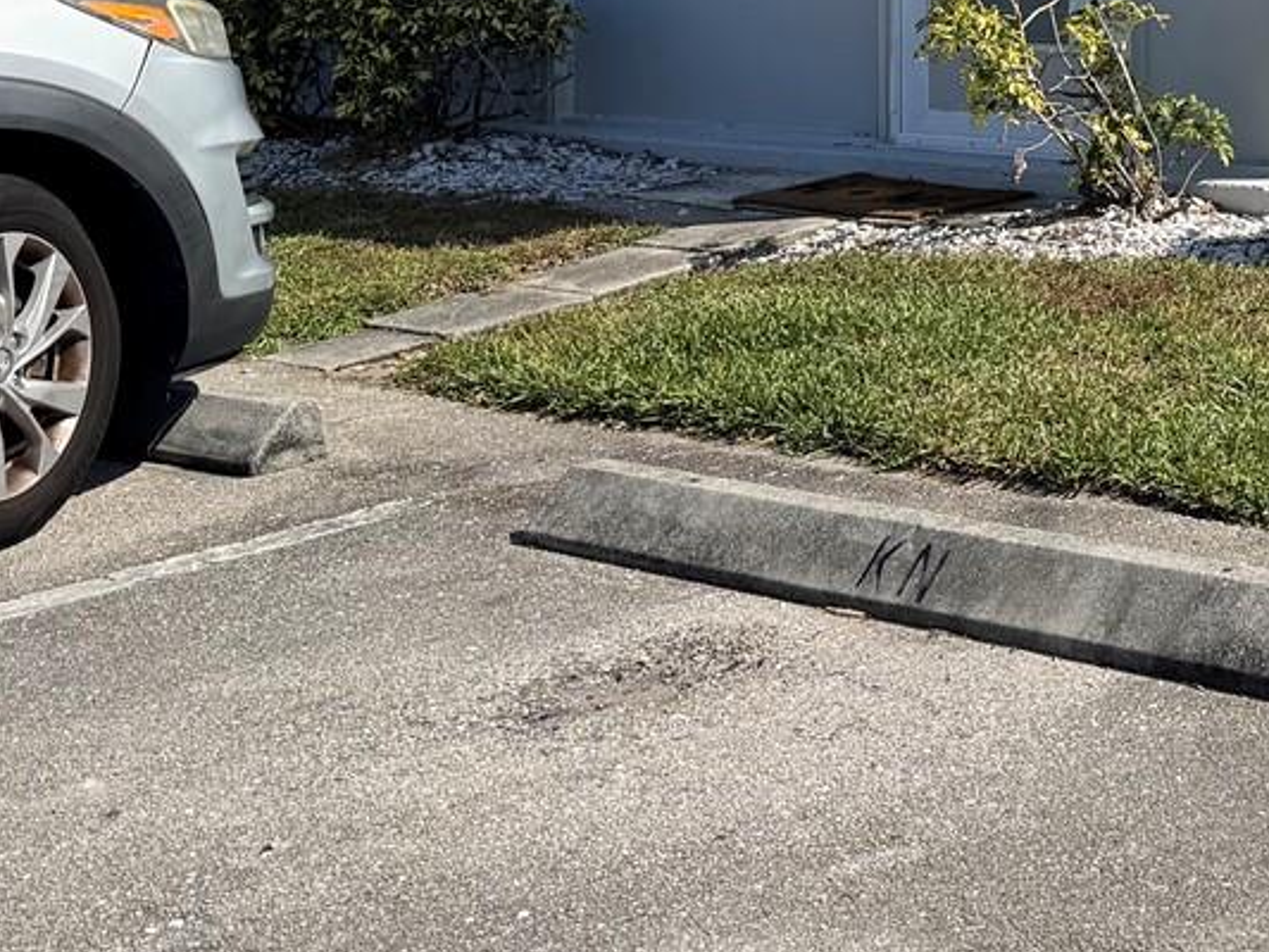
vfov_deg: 19.2
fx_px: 2640
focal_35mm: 72
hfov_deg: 24.2
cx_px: 1576
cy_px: -209
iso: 80
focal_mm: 6.76
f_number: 1.78
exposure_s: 1/4950
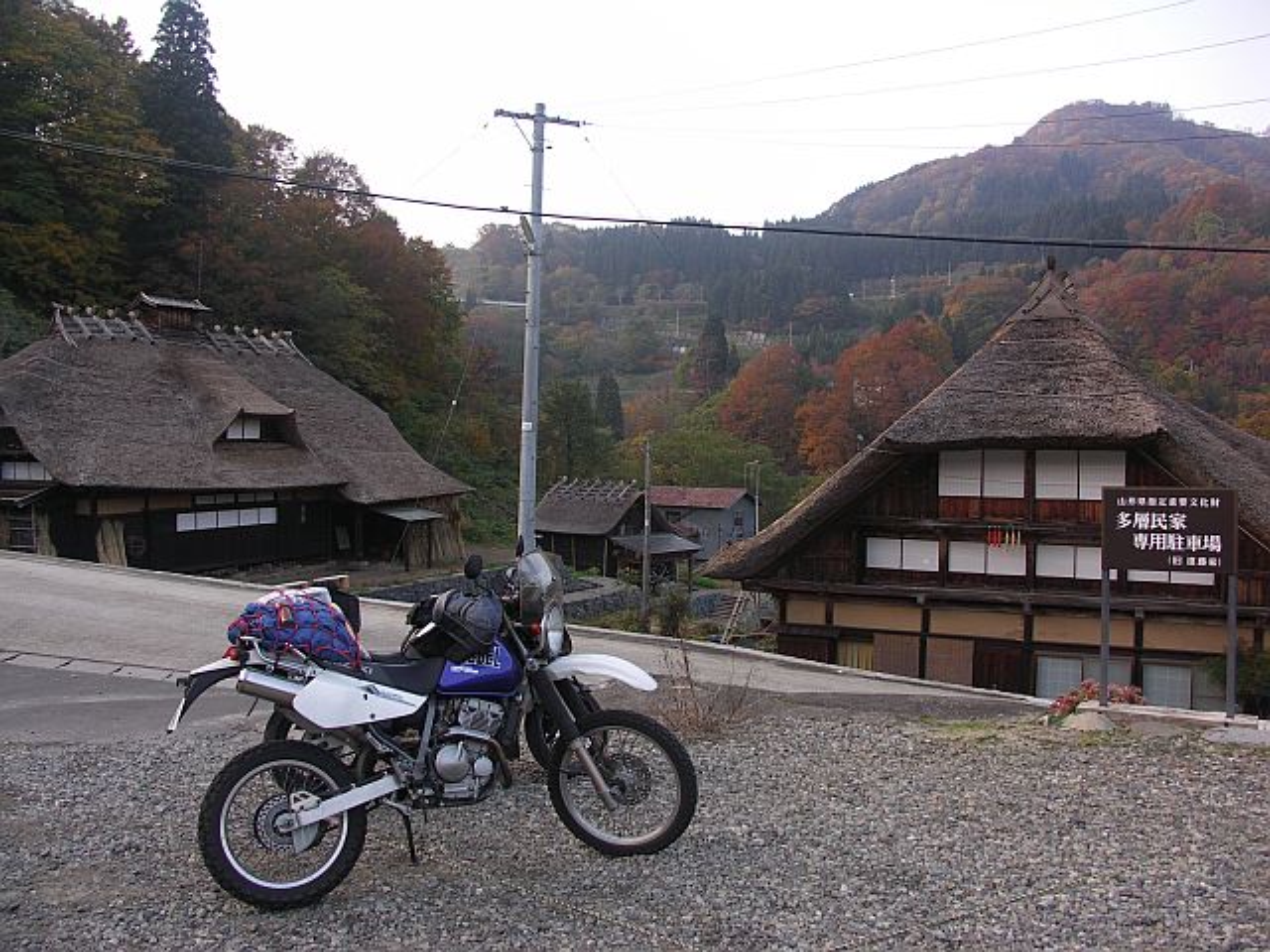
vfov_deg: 49.7
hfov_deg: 63.4
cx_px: 635
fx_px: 1027
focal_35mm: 28
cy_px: 476
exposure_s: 1/60
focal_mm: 7.2
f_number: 2.8
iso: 50
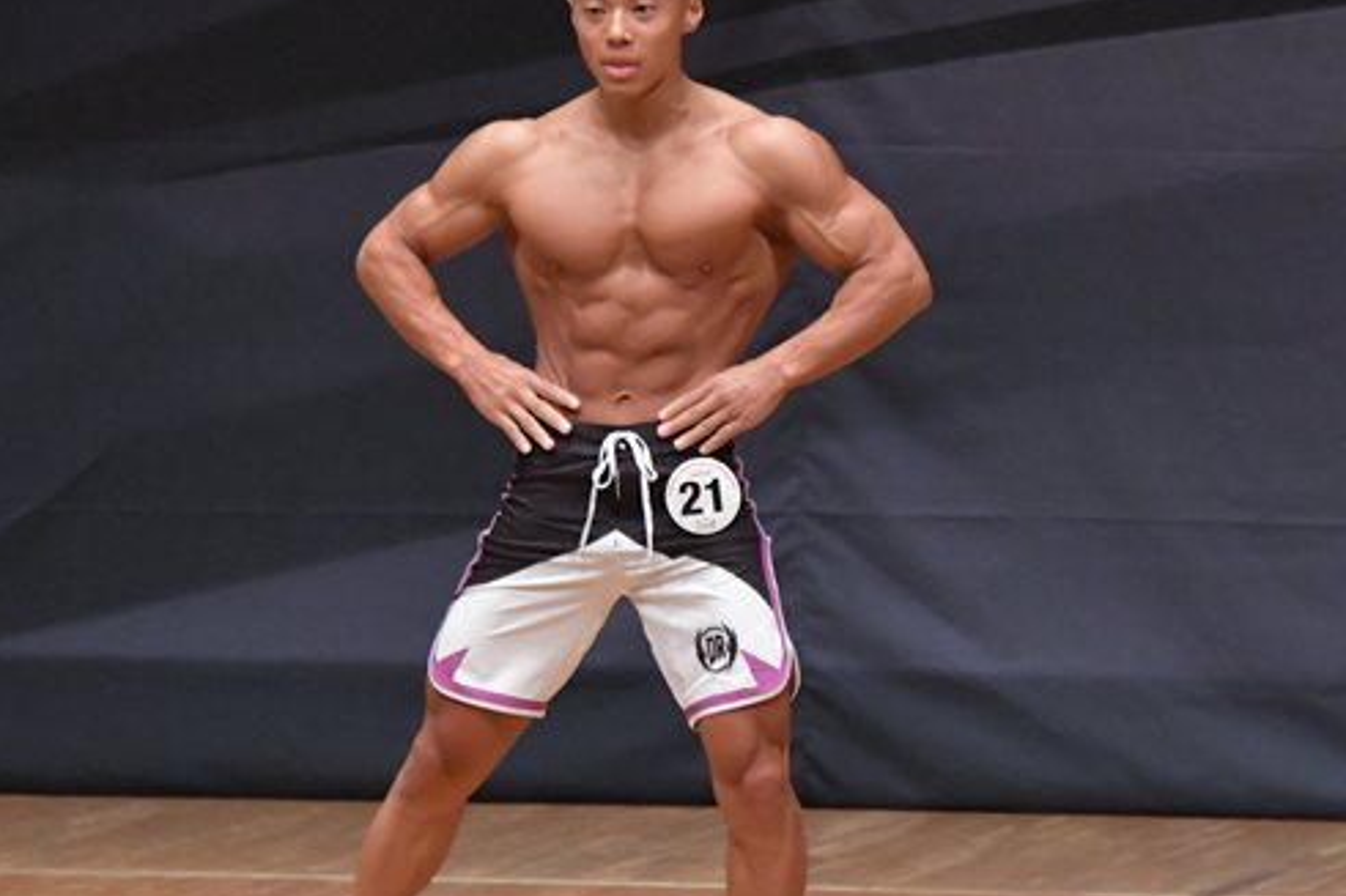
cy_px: 480
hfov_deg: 4.4
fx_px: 17715
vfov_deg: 2.9
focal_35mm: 474
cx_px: 700
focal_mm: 200
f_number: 5.6
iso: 6400
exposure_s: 1/400
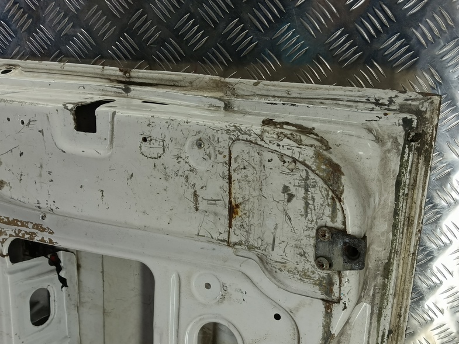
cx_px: 271
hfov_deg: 59.5
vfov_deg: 46.6
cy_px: 206
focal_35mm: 30
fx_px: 398
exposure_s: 1/100
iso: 110
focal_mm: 4.11
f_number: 1.6
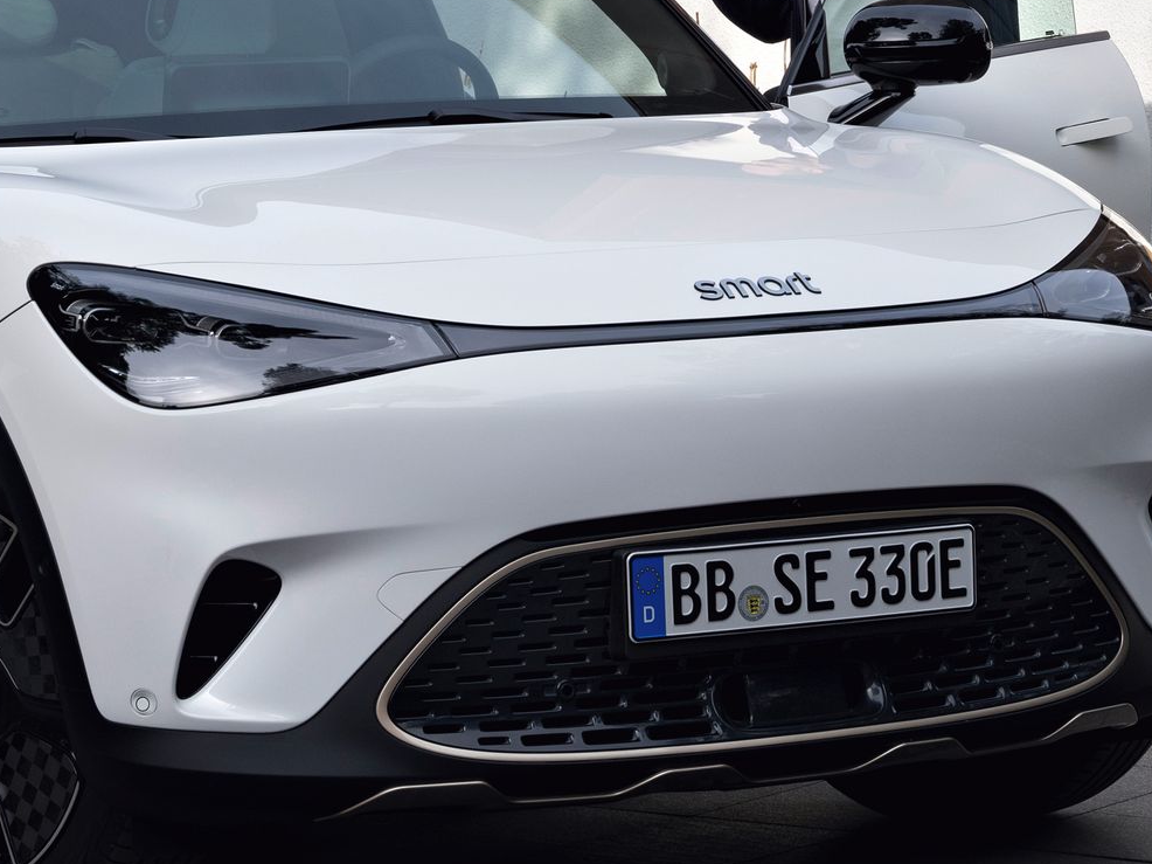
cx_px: 377
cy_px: -22
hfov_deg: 14.3
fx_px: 4591
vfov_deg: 10.6
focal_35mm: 138
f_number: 11
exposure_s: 1/160
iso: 250
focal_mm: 43.3
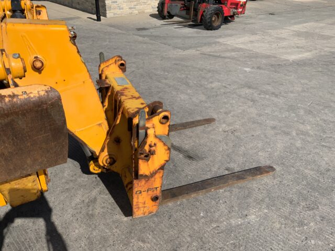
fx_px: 281
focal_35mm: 29
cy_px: 126
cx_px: 168
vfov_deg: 48.2
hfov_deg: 61.7
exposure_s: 1/2801
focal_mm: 3
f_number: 1.8
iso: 20
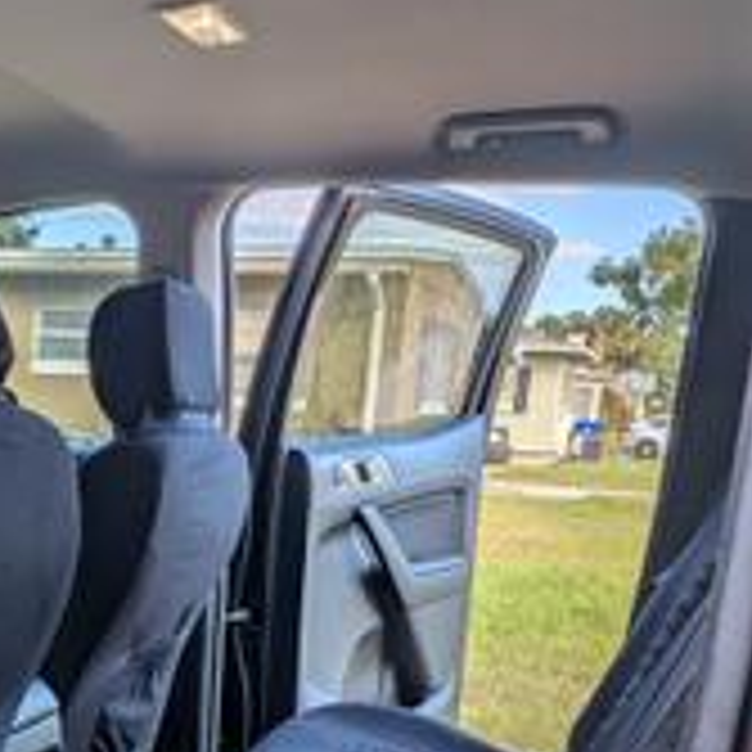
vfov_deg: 32.3
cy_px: 766
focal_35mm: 48
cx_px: 117
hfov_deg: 34.0
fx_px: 1180
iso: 36
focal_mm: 4.53
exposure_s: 1/1064
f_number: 1.7
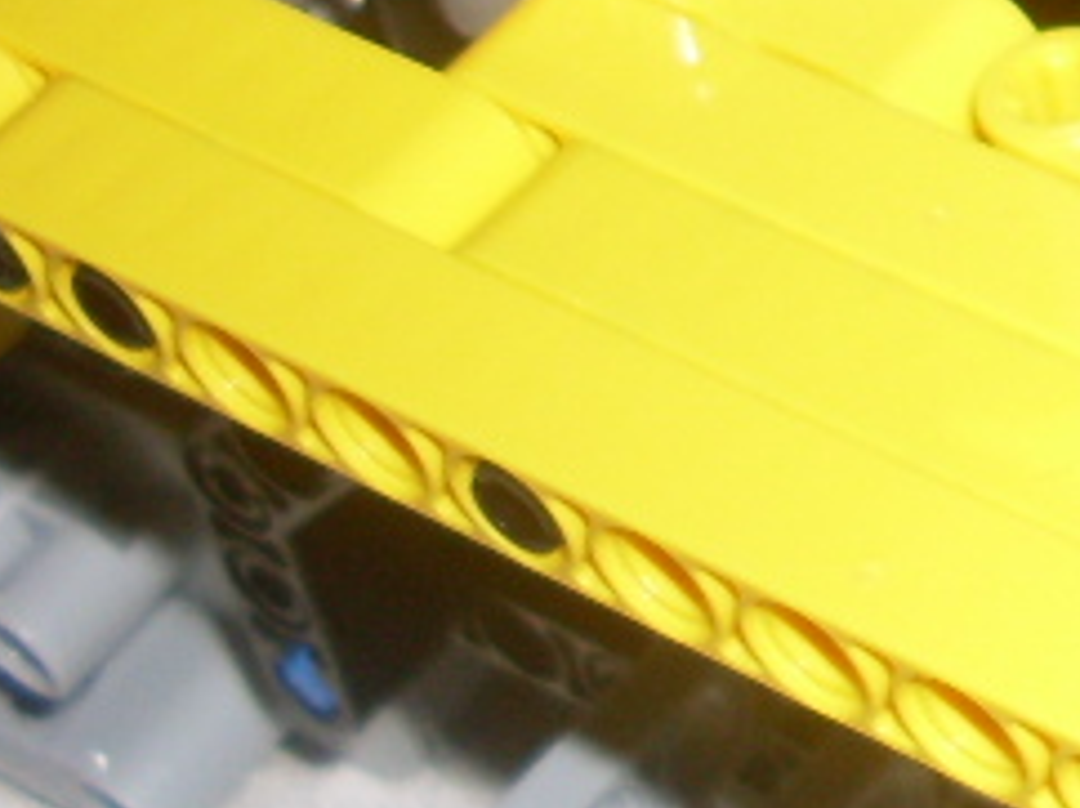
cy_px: -429
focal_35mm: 161
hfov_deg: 11.2
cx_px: 2080
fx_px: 5018
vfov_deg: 9.0
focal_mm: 6.3
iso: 100
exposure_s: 1/45
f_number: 2.8
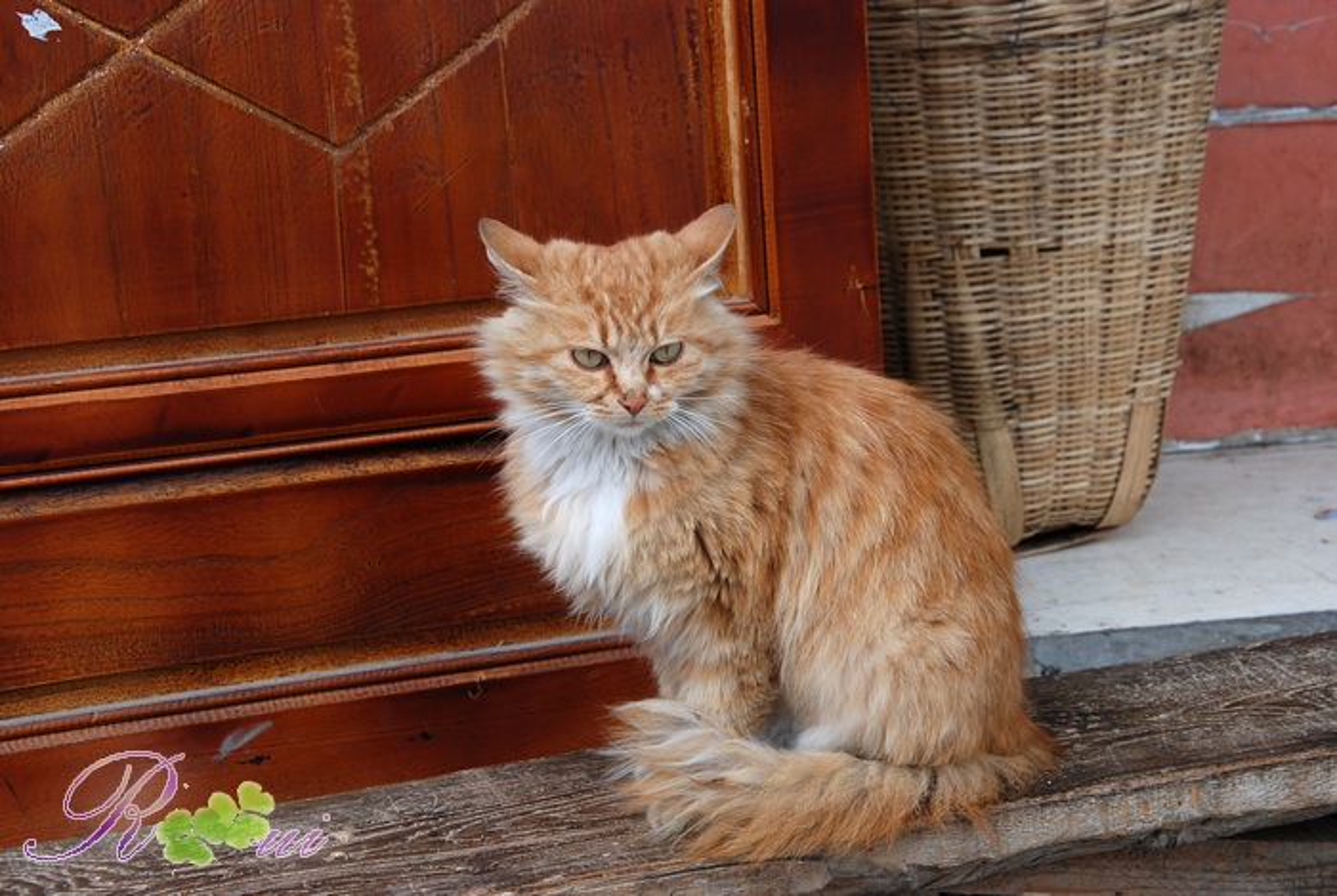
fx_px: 3236
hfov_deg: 23.3
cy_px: 448
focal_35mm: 87
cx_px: 668
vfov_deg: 15.8
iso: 400
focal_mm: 58
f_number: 8
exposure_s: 1/60
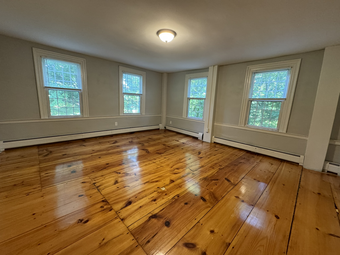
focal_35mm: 14
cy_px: 128
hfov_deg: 102.1
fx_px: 138
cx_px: 170
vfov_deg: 85.7
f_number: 2.2
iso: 400
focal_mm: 2.22
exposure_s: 1/60
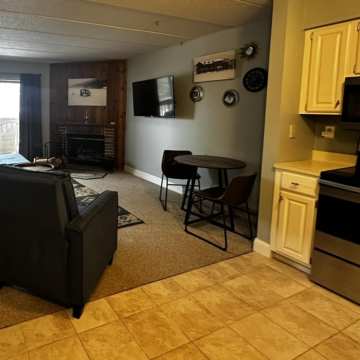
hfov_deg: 62.0
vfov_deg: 66.1
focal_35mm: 23
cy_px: 132
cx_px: 76
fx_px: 271
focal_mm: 2.22
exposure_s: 1/60
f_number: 2.2
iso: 1000
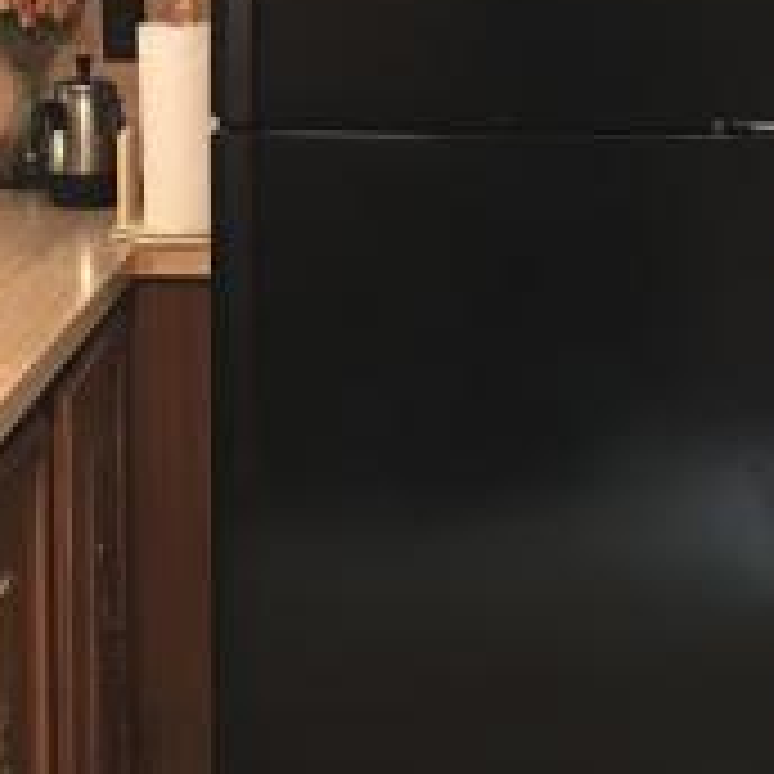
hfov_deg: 18.8
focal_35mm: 92
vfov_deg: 18.7
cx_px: 486
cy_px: 148
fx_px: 2327
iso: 100
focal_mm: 3.99
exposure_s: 1/9
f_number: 1.8
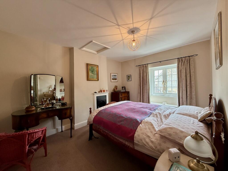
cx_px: 114
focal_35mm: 14
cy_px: 86
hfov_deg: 102.1
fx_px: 92
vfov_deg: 85.7
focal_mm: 2.22
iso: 200
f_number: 2.2
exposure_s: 1/100
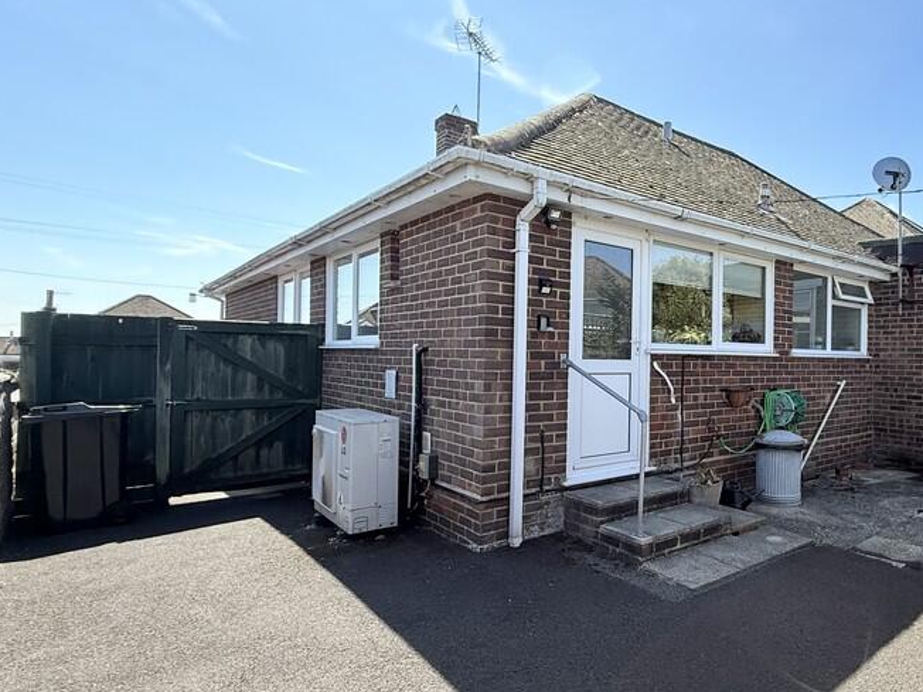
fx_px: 587
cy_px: 354
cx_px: 696
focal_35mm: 22
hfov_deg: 71.0
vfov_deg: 61.1
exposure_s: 1/1033
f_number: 2.2
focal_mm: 2.22
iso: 64
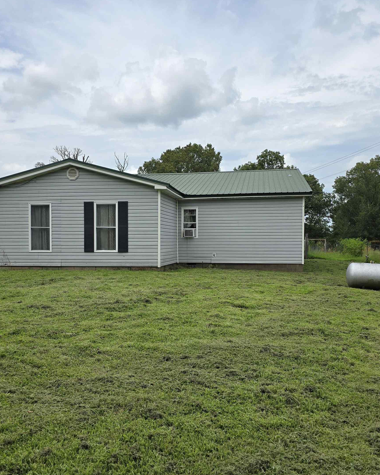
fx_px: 450
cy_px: 244
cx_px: 192
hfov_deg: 45.8
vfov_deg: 55.7
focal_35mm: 32
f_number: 1.7
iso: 12
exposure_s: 1/1076
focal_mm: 6.3
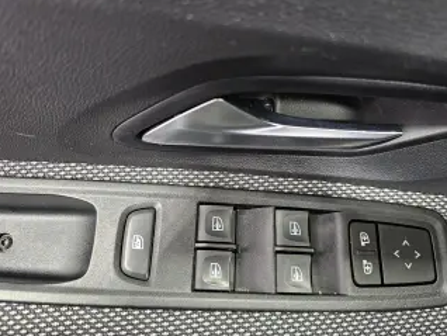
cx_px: 228
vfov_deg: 53.1
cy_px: 156
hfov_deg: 67.3
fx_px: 336
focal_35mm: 26
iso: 800
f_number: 1.7
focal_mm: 6.3
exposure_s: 1/50
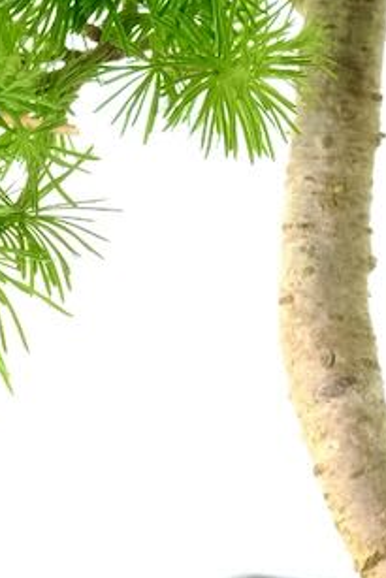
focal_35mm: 317
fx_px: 5092
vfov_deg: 6.5
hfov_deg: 4.3
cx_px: 508
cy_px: 11
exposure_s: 1/30
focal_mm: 50.5
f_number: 8
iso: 1600
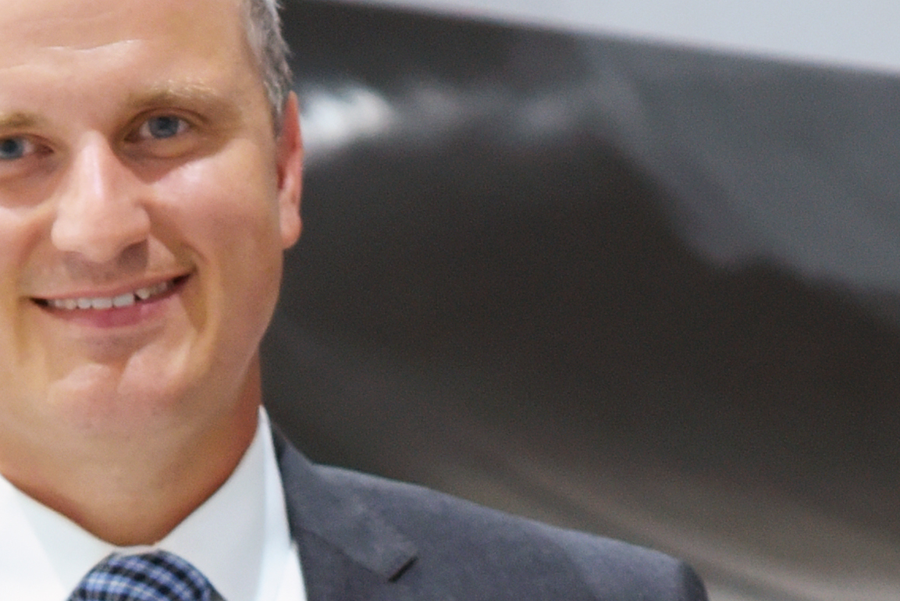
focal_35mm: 240
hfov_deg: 8.6
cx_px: 347
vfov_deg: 5.7
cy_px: 922
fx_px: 6003
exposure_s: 1/50
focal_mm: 46
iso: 800
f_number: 2.8
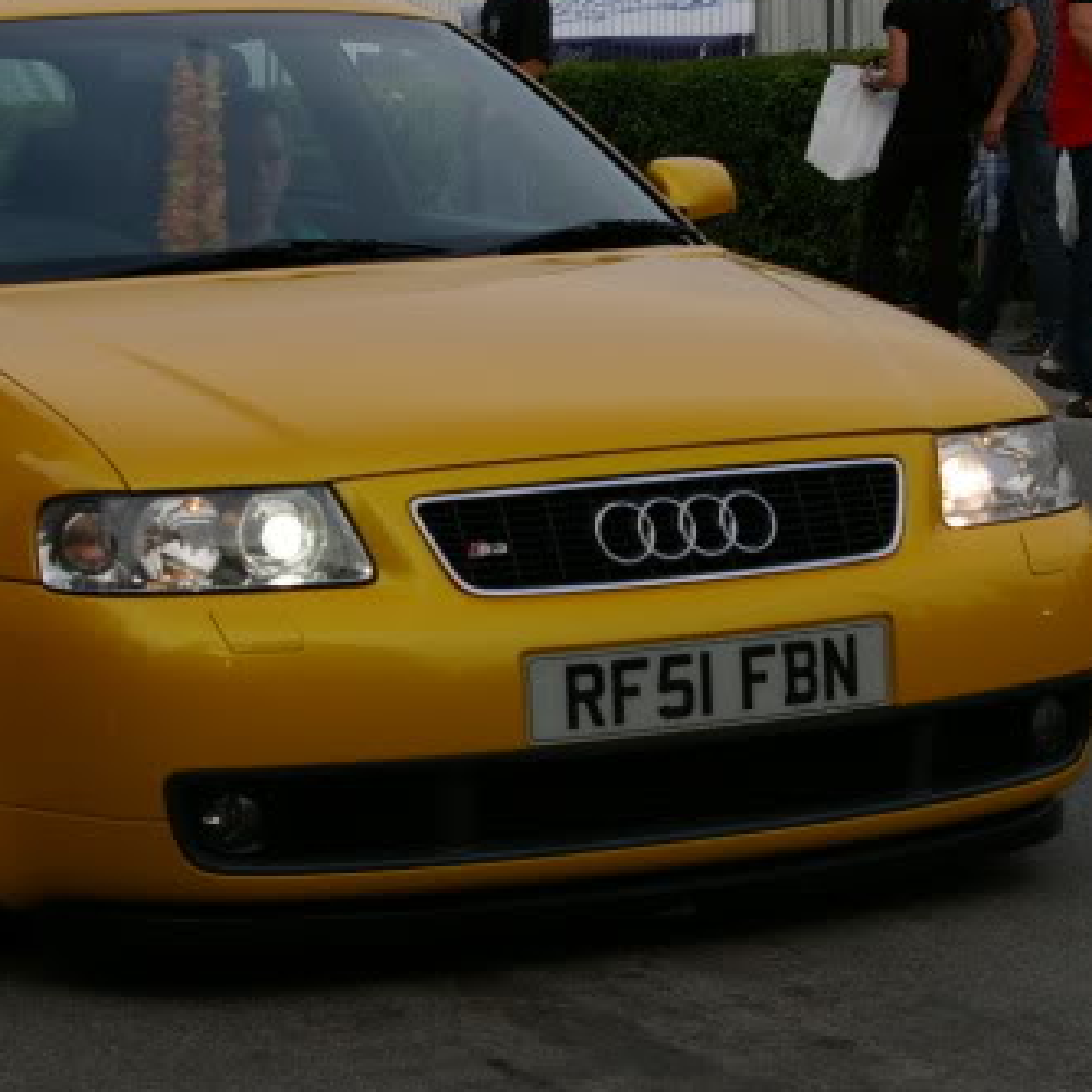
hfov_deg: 15.0
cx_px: 461
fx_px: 4140
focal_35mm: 116
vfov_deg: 15.0
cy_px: 378
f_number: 6.7
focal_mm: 38
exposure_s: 1/500
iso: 200
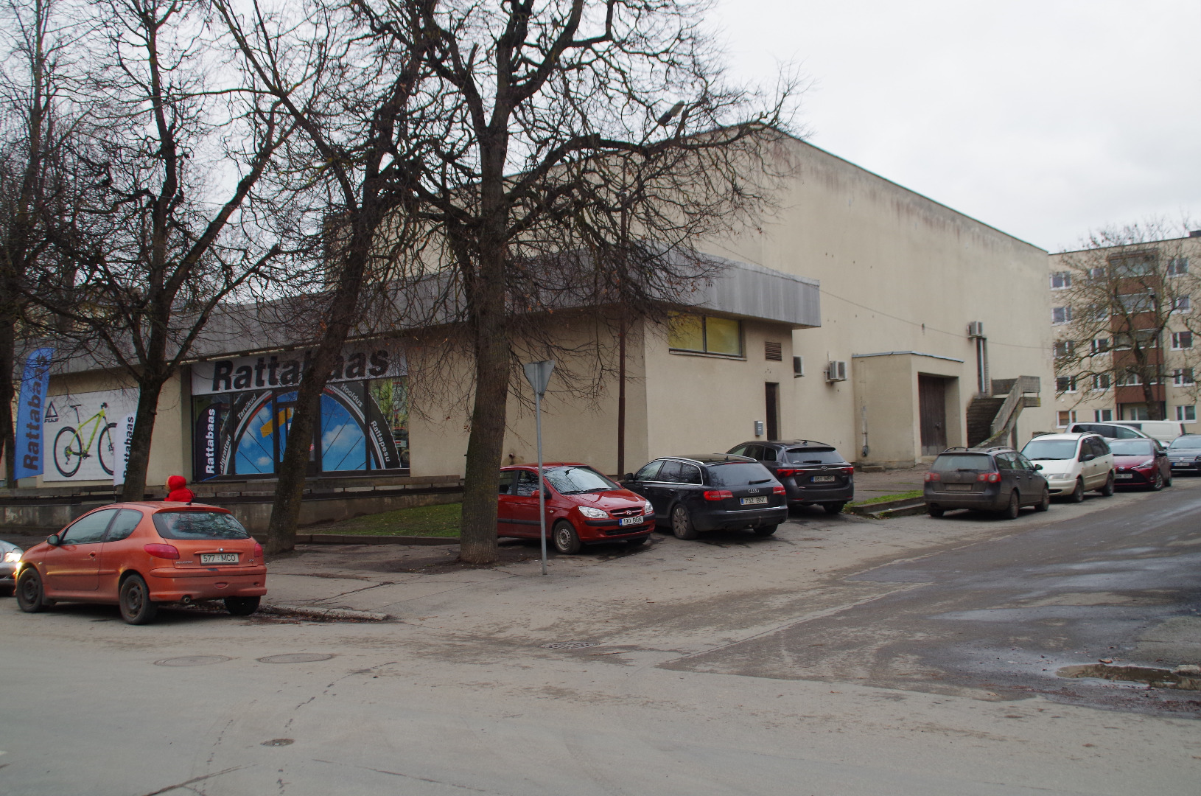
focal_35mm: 36
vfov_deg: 36.7
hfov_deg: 53.2
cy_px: 398
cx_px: 600
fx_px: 1199
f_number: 5.6
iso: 640
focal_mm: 24
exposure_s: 1/50
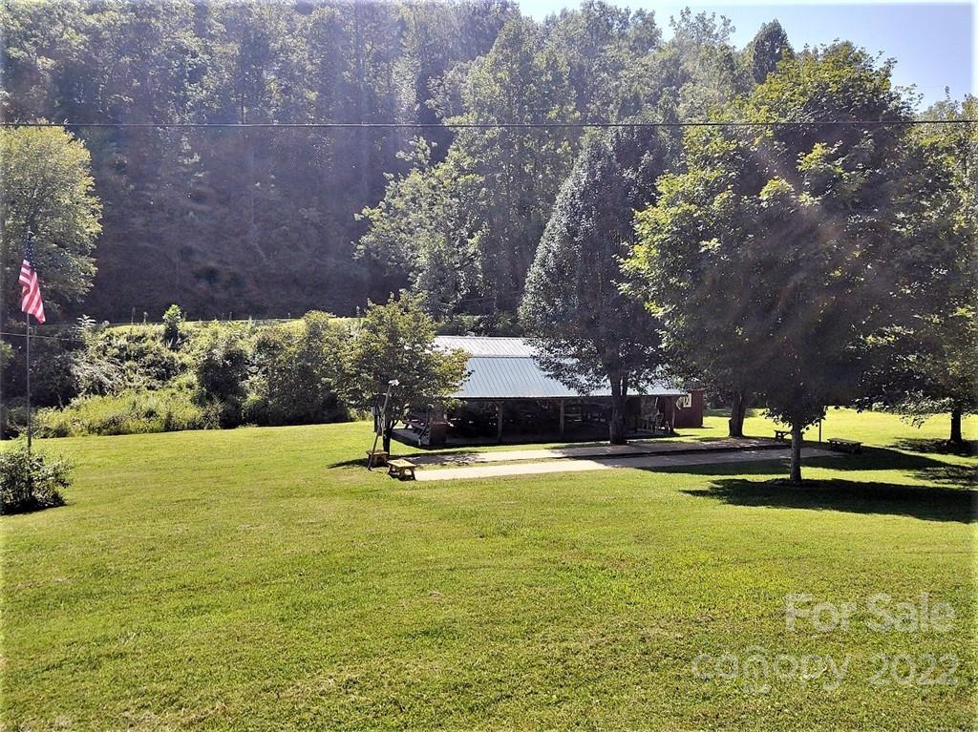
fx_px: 762
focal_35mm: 27
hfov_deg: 65.3
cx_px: 489
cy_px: 366
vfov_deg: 51.3
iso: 100
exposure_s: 1/3961
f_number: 1.7
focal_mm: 4.75
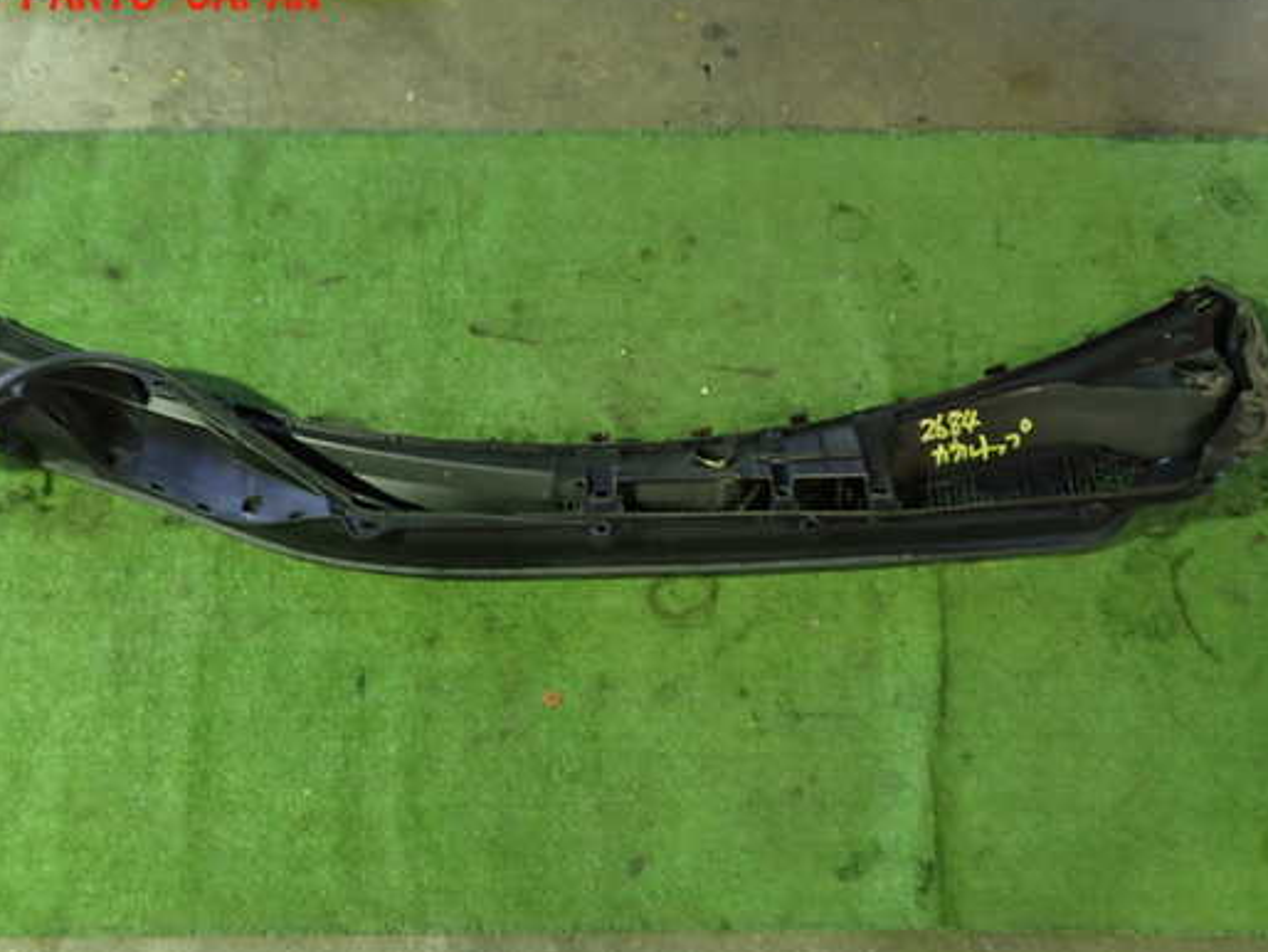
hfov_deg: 52.6
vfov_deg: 40.7
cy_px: 518
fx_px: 1283
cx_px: 612
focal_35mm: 35
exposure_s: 1/30
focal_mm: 5.4
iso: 640
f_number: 2.3
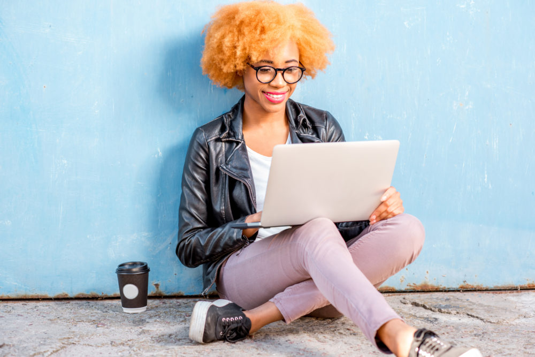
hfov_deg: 23.9
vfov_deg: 16.1
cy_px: 178
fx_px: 1263
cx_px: 268
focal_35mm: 85
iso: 200
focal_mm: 85
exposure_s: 1/200
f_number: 4
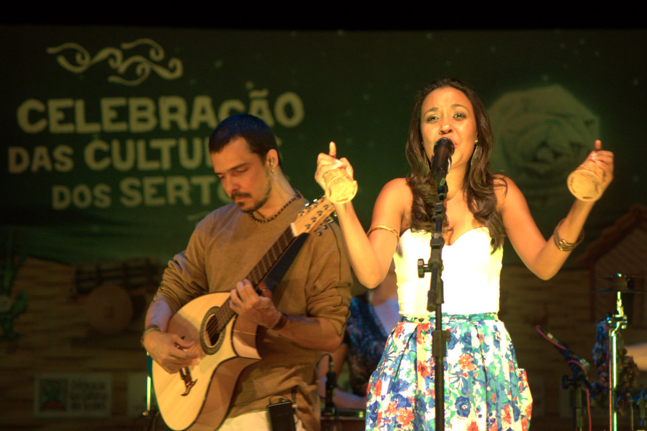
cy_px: 216
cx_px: 324
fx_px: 3503
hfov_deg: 10.6
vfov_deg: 7.0
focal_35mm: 195
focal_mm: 130
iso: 2000
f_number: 4.5
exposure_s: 1/50
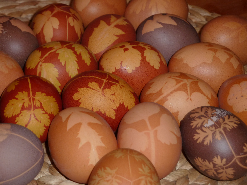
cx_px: 124
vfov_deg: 13.3
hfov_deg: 17.7
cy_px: 92
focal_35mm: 111
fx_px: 792
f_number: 4.4
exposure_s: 1/40
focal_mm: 18.2
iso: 160
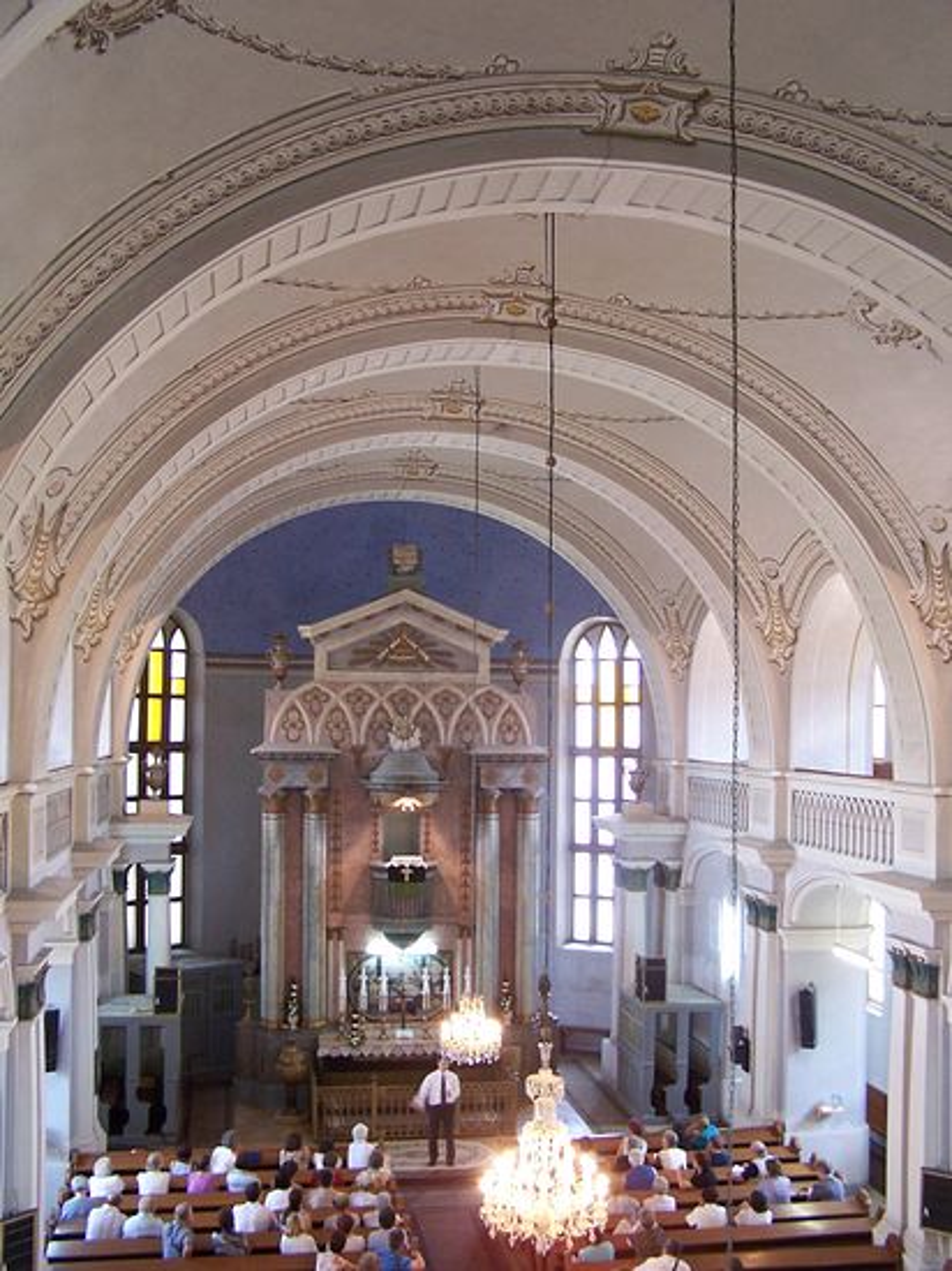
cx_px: 476
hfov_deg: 37.7
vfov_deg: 49.0
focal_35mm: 38
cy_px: 636
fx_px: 1395
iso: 140
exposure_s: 1/8
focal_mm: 6.3
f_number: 2.8
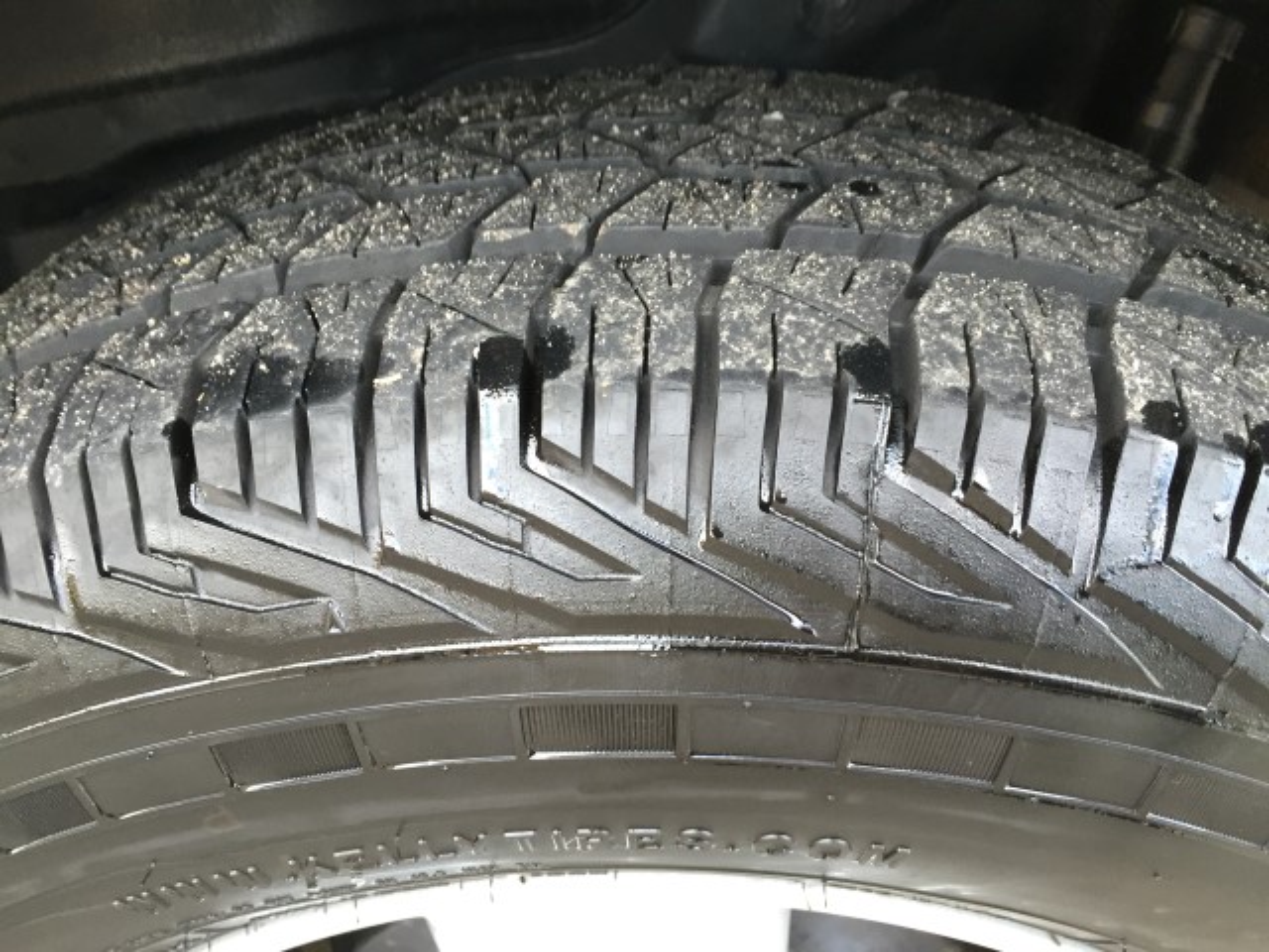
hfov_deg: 61.7
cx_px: 634
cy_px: 476
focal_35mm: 29
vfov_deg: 48.2
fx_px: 1063
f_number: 2.2
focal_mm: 4.15
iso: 80
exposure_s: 1/30
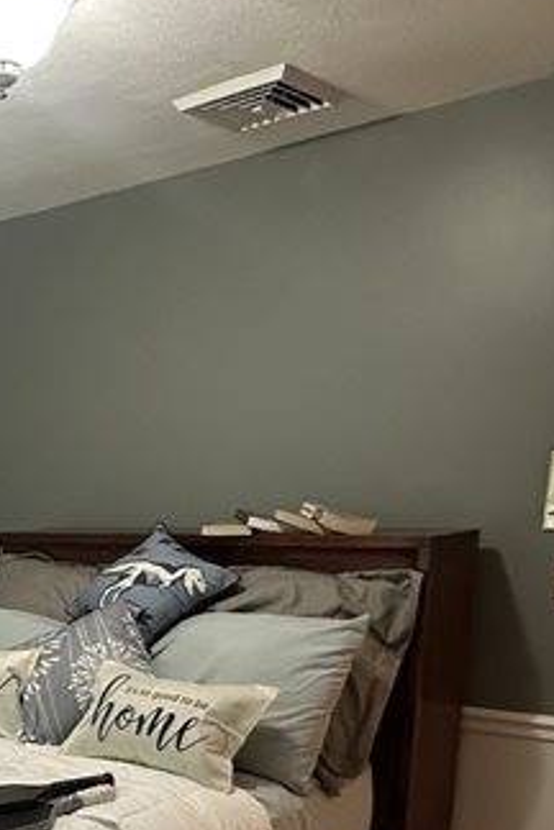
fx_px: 1062
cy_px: 820
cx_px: -8
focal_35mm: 46
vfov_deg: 38.3
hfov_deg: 27.5
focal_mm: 2.22
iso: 320
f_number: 2.2
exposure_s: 1/60
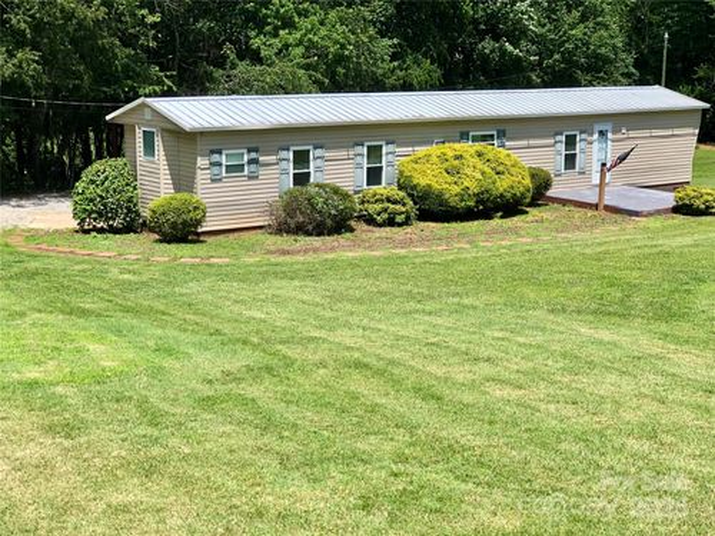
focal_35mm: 57
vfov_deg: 25.7
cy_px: 268
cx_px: 358
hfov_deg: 33.8
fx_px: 1177
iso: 20
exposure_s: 1/666
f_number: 2.8
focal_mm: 6.6
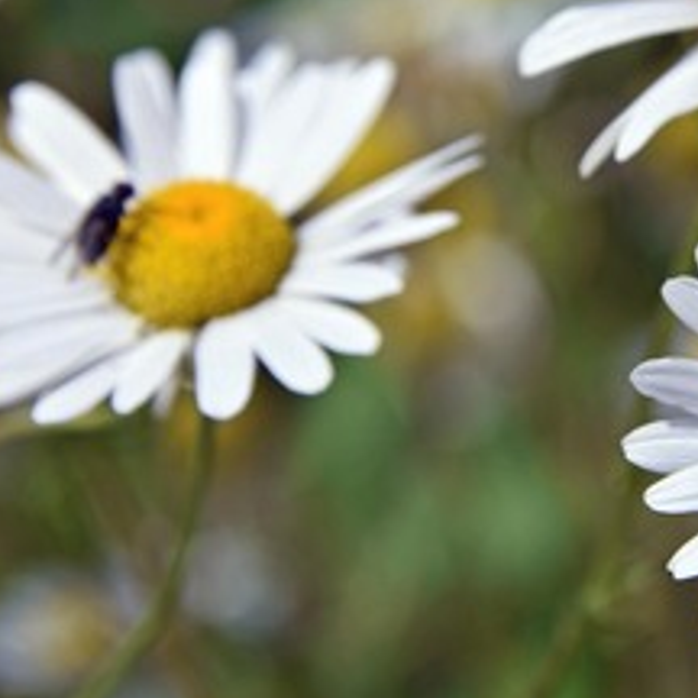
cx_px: 601
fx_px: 8963
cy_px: 221
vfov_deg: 4.5
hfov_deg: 4.5
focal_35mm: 393
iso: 100
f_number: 10
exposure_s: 1/400
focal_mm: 145
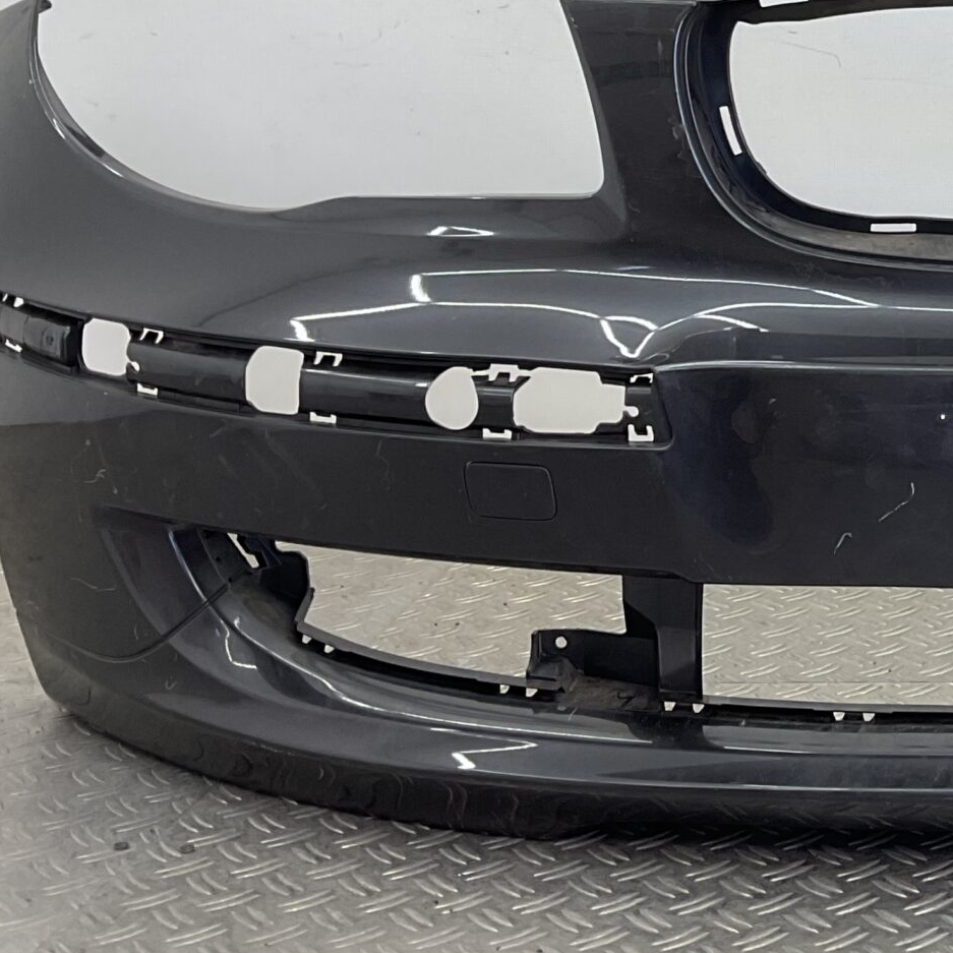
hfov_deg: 22.4
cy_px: 167
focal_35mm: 70
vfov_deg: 24.2
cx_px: 1186
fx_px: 2180
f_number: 1.8
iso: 16
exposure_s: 1/122
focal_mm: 3
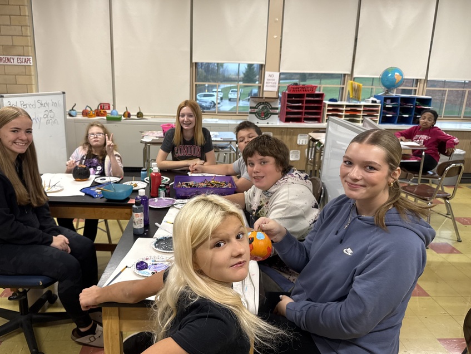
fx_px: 395
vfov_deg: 48.3
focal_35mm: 29
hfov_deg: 61.5
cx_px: 214
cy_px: 178
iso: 200
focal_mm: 6.76
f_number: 1.78
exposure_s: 1/120
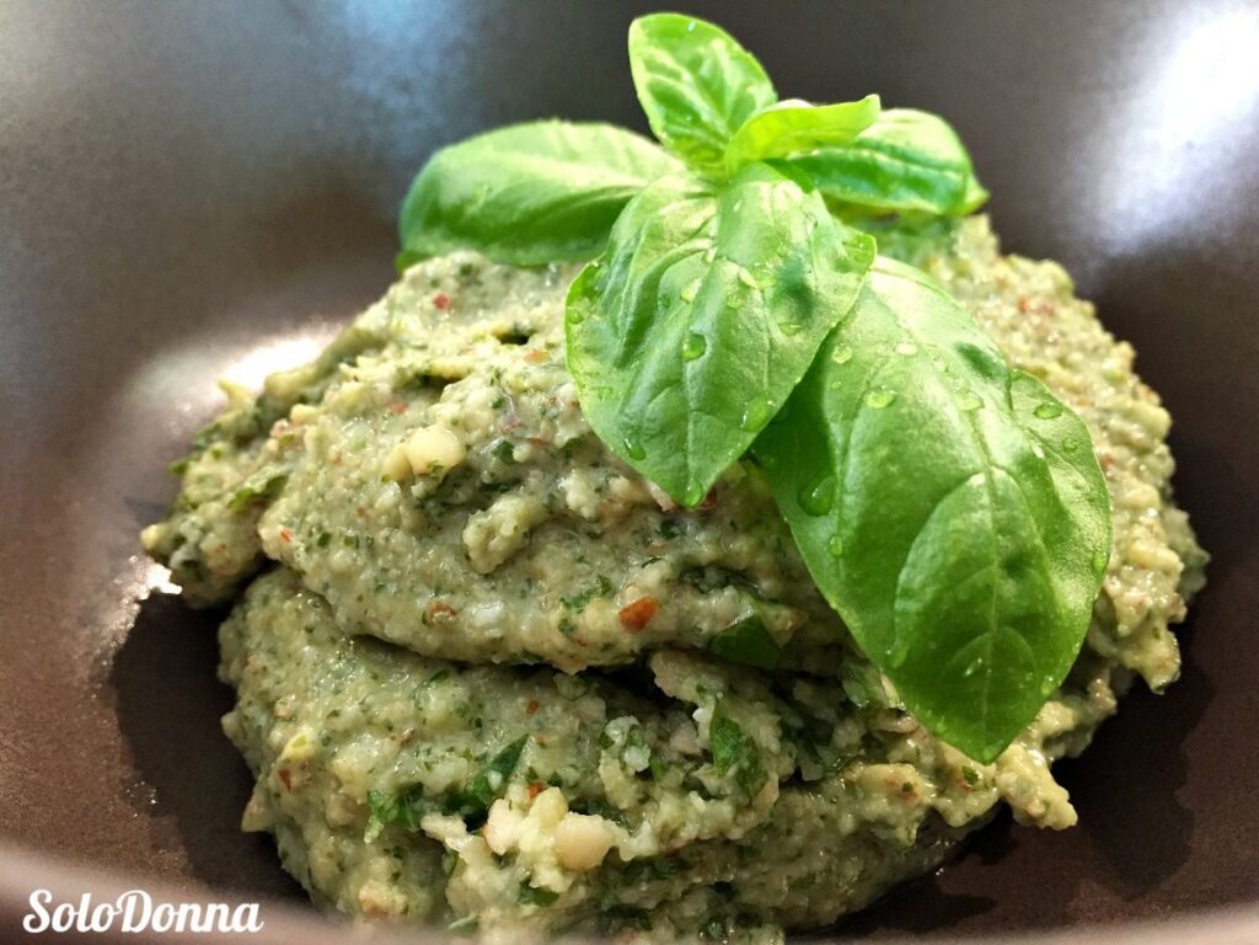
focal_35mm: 29
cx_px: 630
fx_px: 1055
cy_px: 472
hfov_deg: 61.7
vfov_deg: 48.2
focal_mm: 4.15
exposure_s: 1/20
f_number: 2.2
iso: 250
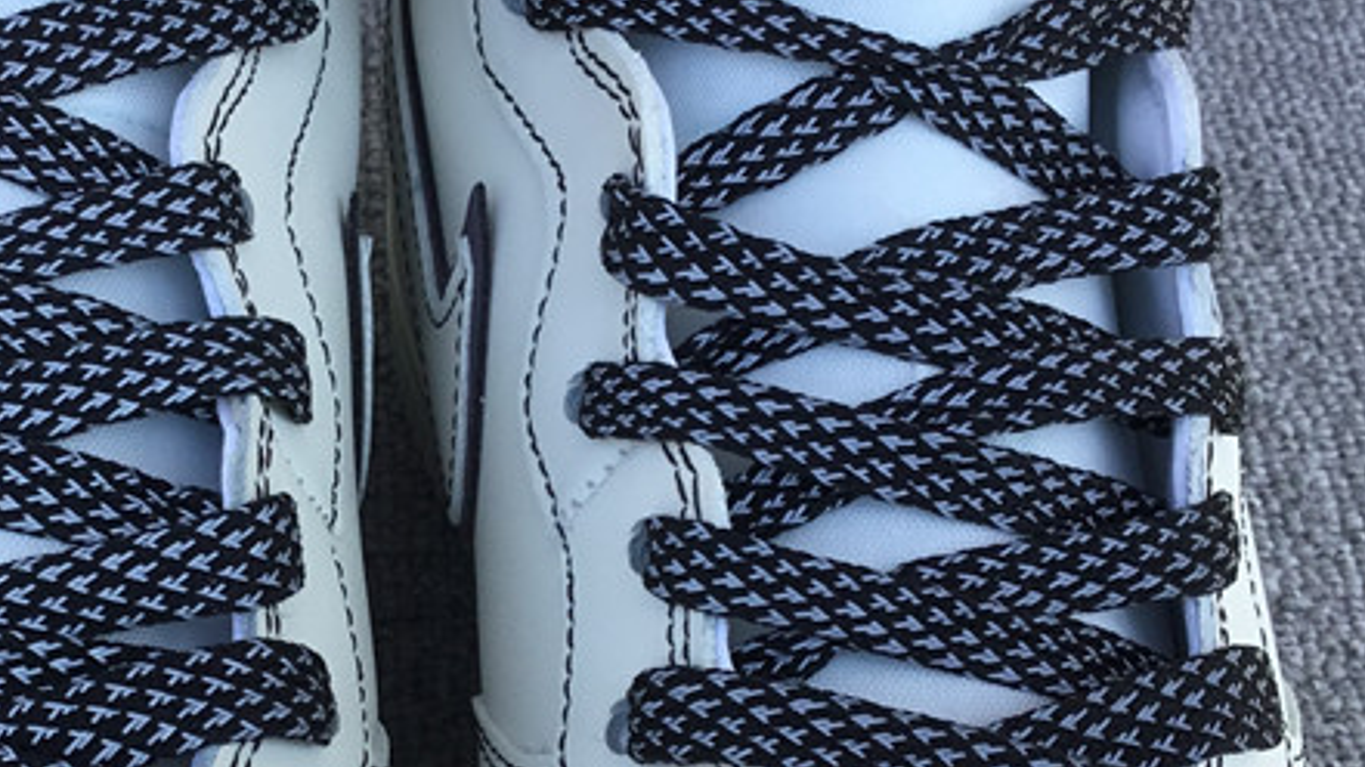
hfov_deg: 30.2
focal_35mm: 69
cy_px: 648
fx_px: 2497
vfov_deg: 17.3
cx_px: 375
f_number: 2.4
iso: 25
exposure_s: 1/374
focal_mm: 3.3
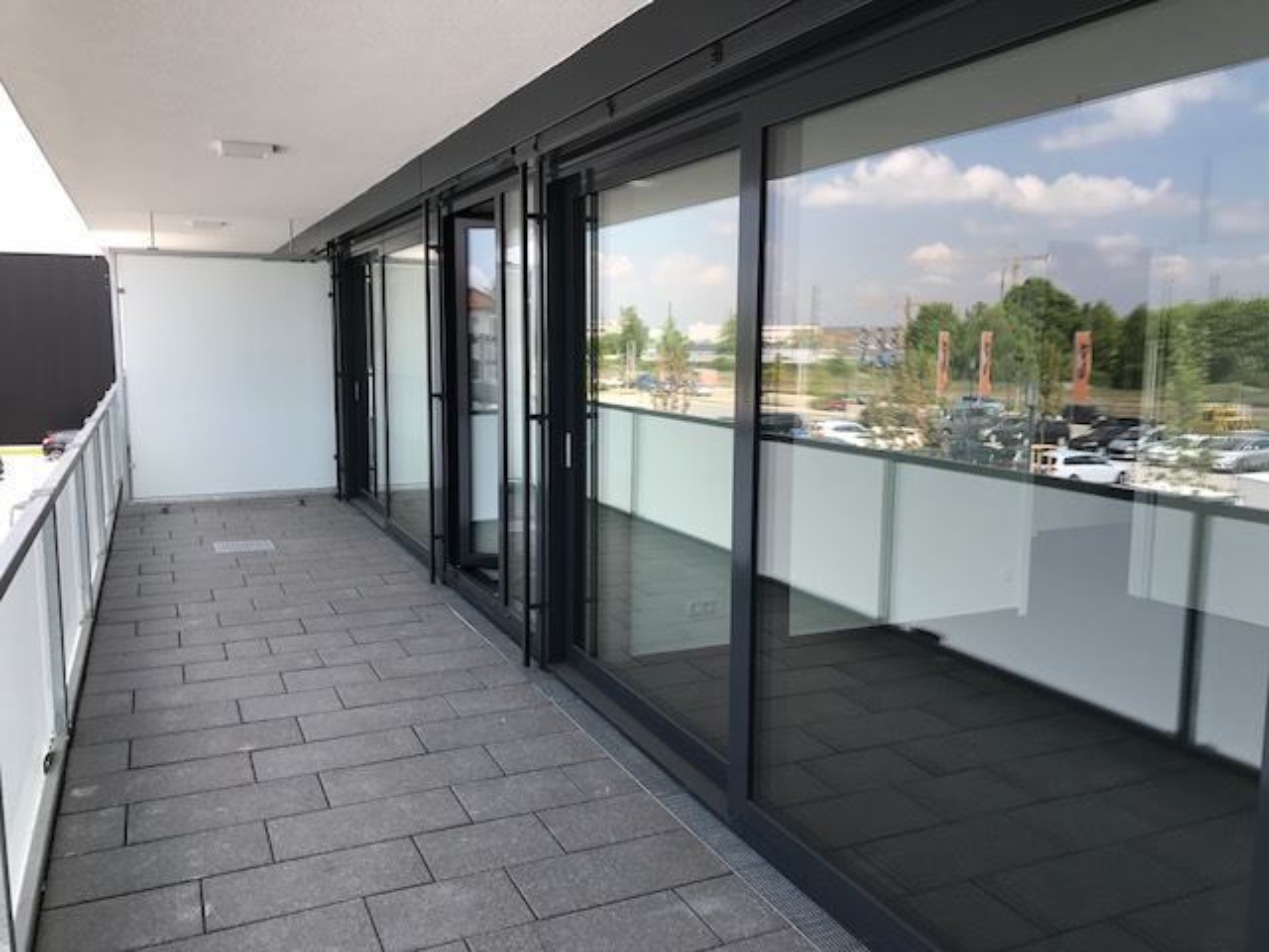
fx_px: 1026
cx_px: 634
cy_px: 476
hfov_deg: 63.4
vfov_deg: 49.7
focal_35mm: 28
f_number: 1.8
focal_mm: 3.99
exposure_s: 1/643
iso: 20
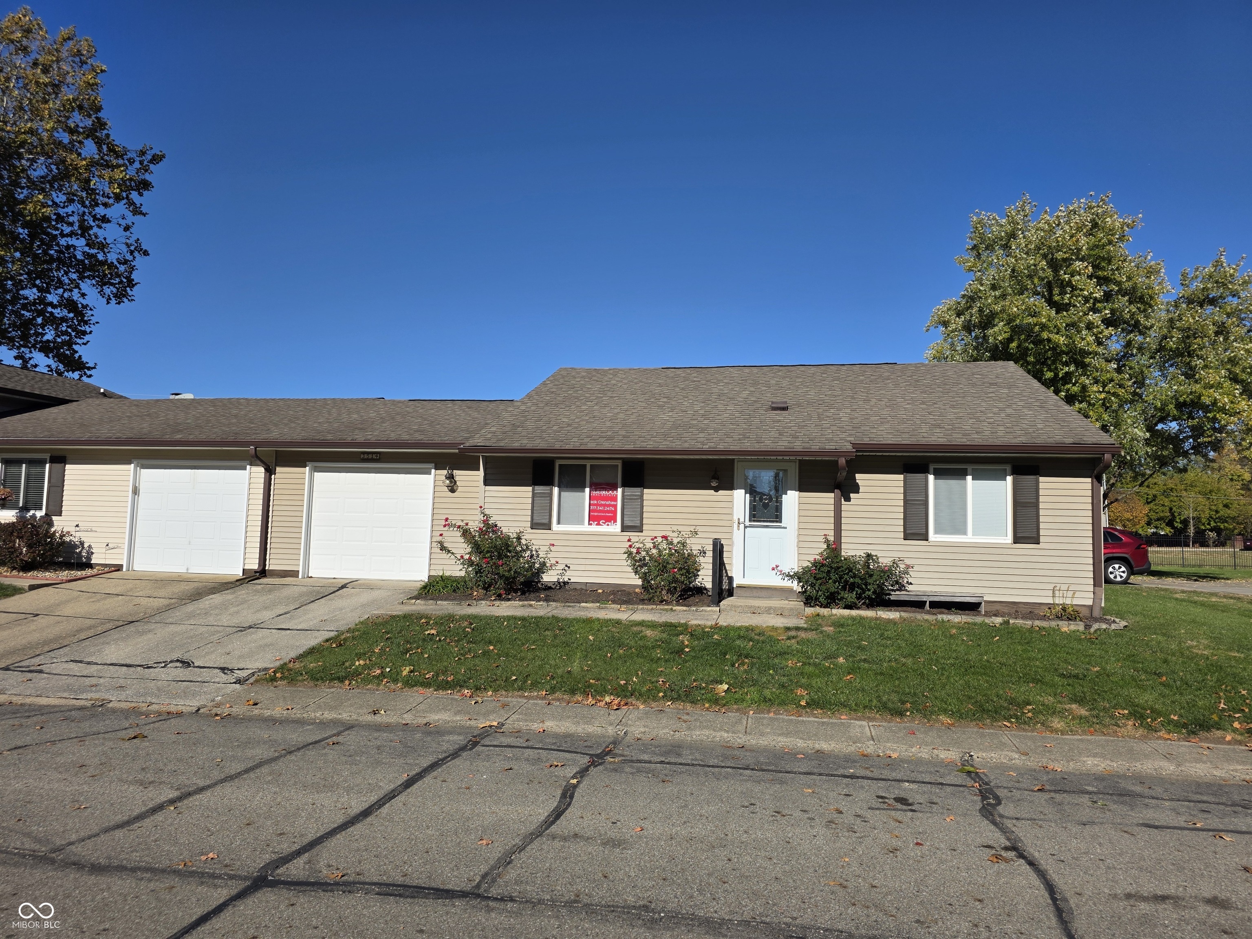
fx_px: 832
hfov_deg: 73.9
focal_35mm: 23
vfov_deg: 58.9
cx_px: 626
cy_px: 470
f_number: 1.7
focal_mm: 6.3
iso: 64
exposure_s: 1/7944
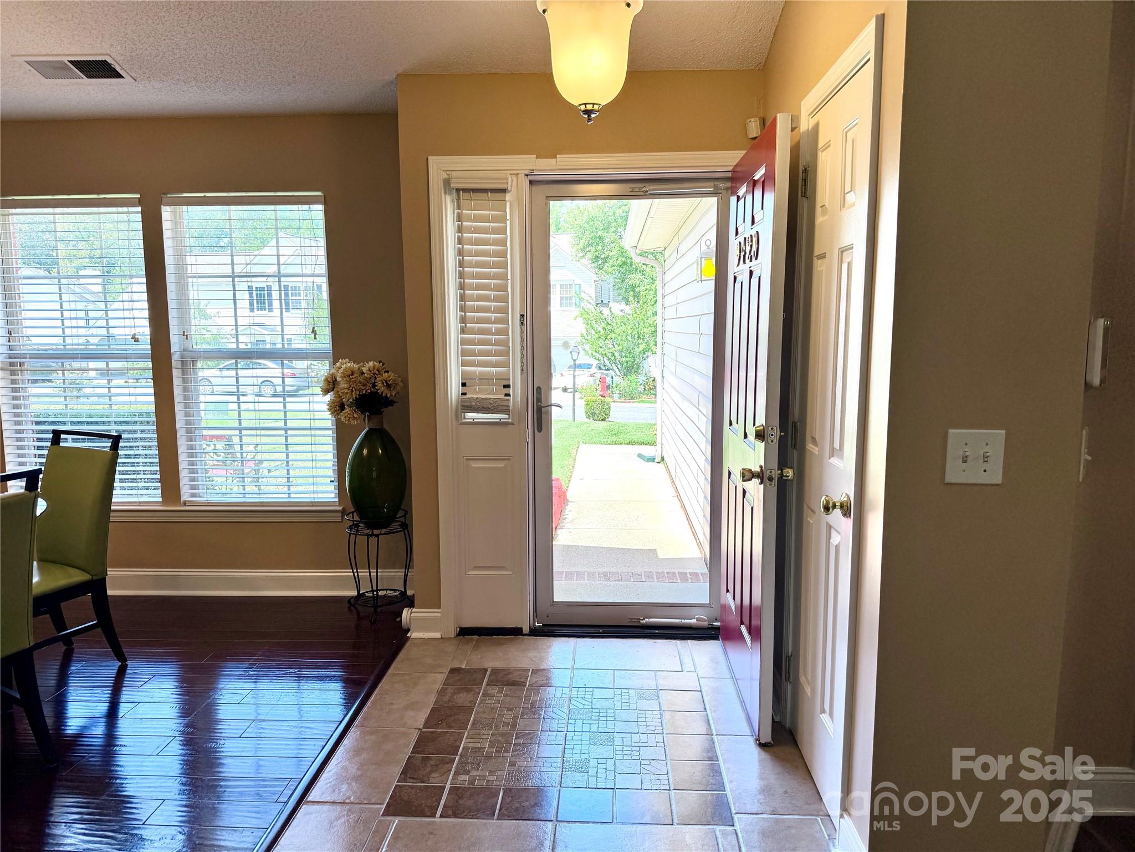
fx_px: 787
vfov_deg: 56.8
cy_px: 426
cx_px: 568
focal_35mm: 24
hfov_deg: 71.6
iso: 80
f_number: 1.78
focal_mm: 6.76
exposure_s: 1/588
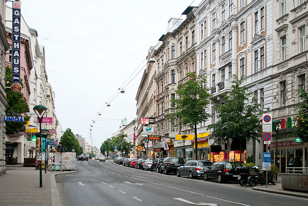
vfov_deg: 34.3
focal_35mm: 39
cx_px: 154
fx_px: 334
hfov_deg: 49.5
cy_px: 103
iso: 400
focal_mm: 26
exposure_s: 1/160
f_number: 4.2
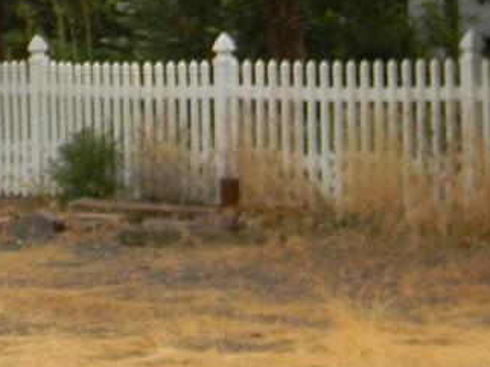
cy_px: -224
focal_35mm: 191
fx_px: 2702
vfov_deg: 7.6
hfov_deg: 10.3
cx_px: 516
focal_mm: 7.3
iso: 80
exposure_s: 1/631
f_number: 3.8
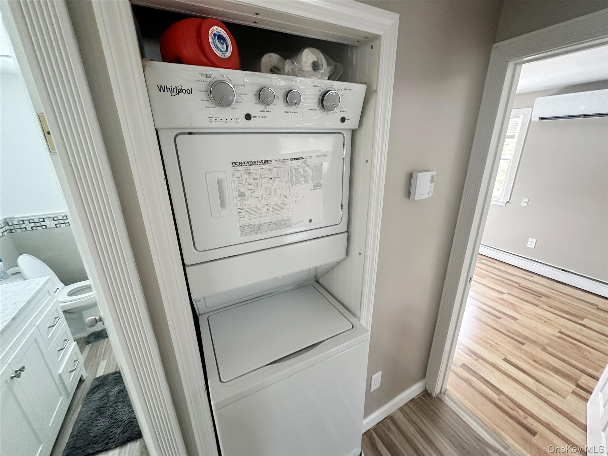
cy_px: 228
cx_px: 304
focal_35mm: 14
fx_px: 246
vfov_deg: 85.7
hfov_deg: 102.1
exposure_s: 1/99
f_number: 2.2
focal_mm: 2.22
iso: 250
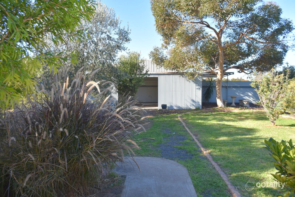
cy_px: 98
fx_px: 246
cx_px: 148
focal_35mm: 30
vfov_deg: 43.6
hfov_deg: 61.9
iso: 100
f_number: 6.3
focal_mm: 20
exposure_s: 1/160
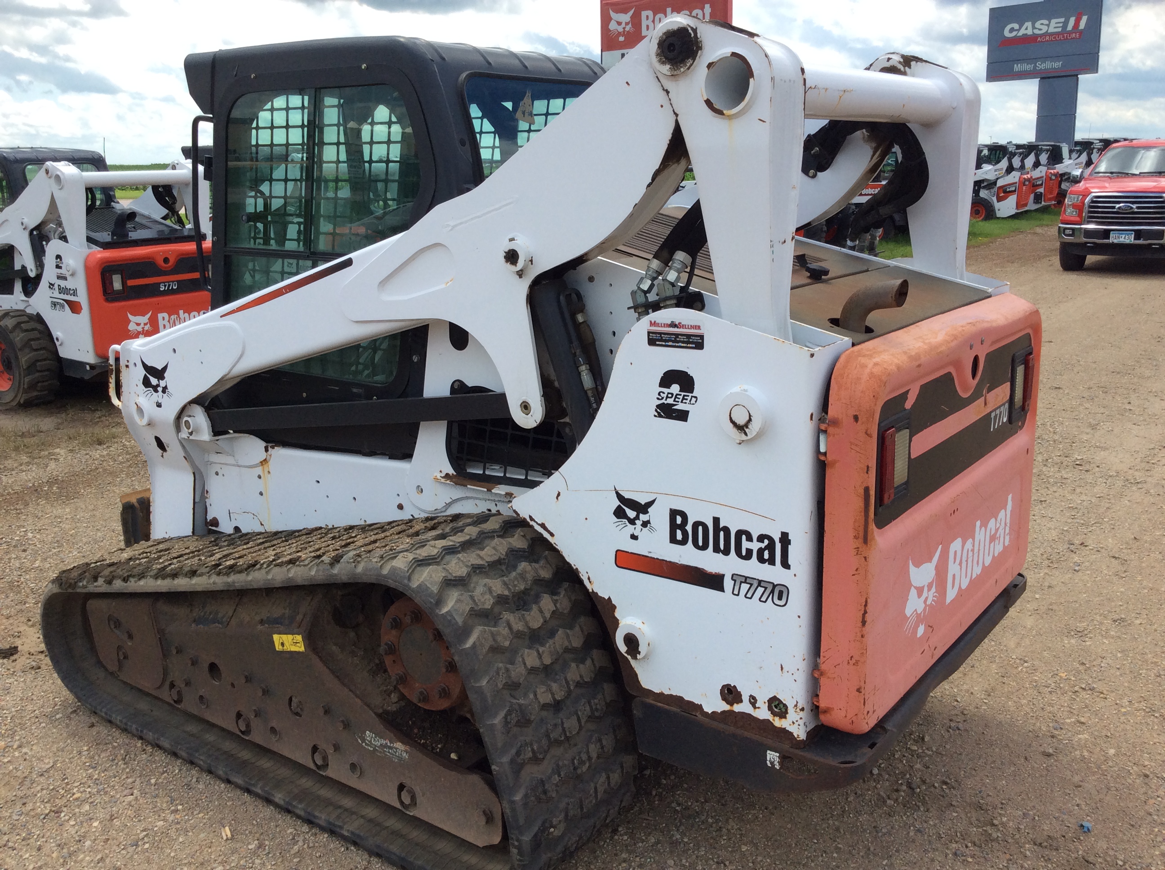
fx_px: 1075
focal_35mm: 32
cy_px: 435
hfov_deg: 56.9
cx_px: 582
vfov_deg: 44.1
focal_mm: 3.3
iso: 32
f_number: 2.4
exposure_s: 1/1021
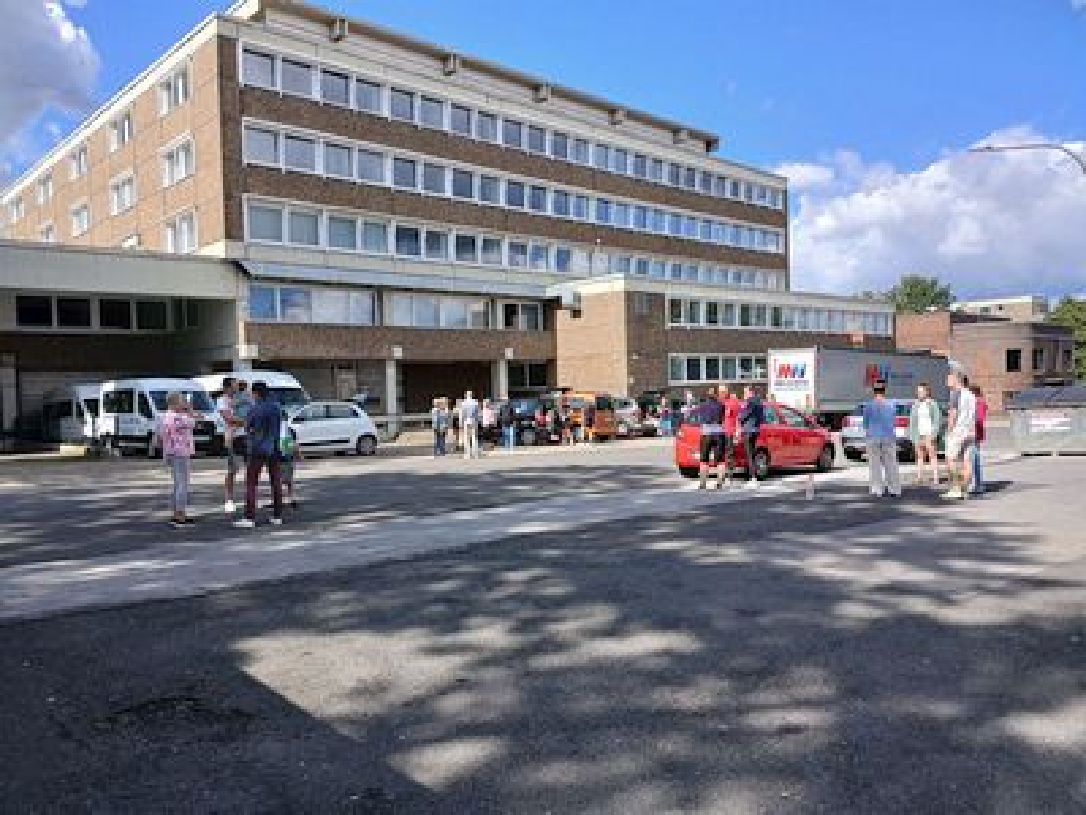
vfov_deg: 53.1
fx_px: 816
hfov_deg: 67.3
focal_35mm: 26
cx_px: 543
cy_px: 408
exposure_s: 1/342
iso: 20
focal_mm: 3.98
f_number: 1.8
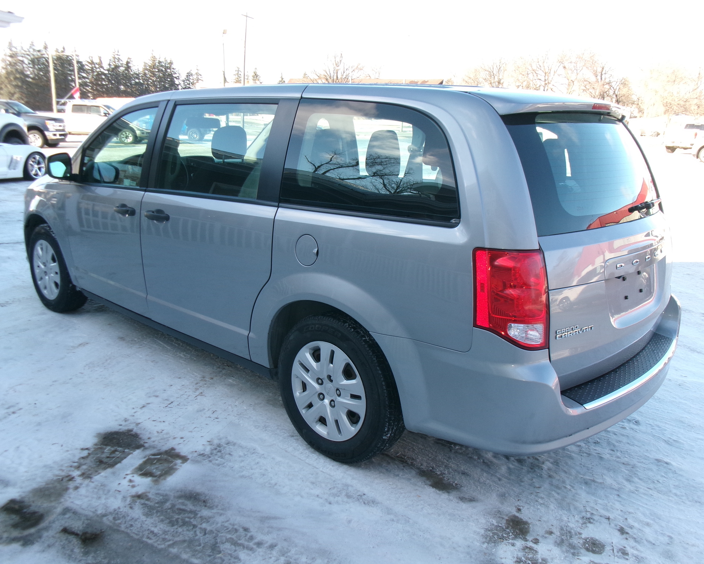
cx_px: 322
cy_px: 289
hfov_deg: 58.7
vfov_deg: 48.5
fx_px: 625
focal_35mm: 30
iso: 100
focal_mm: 5.1
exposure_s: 1/160
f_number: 3.9
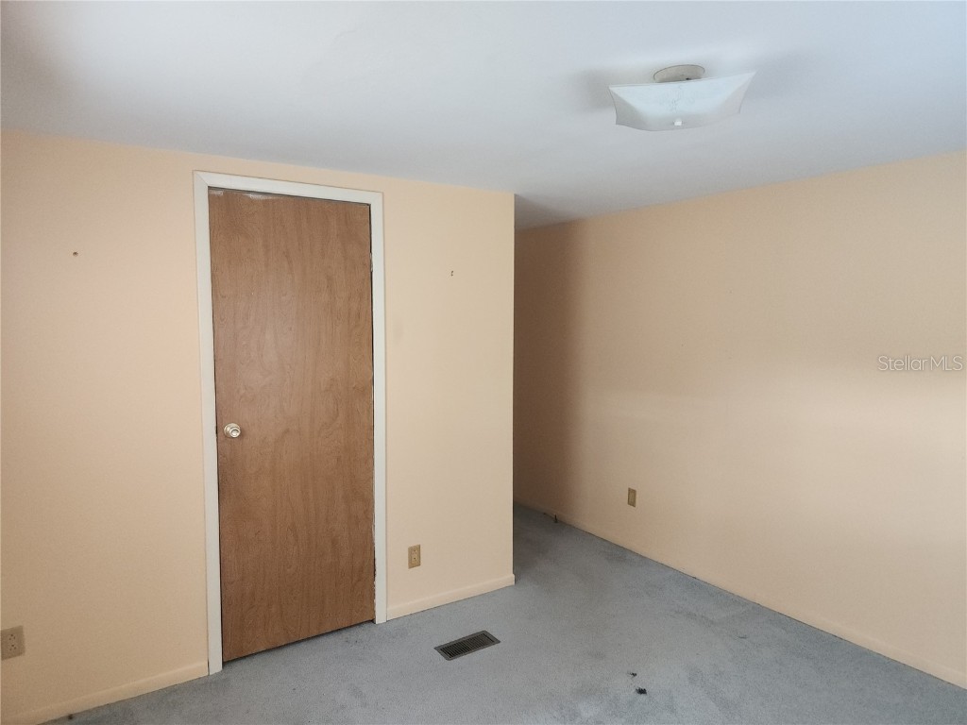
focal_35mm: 23
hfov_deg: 73.9
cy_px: 362
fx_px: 643
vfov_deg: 58.9
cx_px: 484
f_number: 1.8
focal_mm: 5.4
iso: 500
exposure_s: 1/120
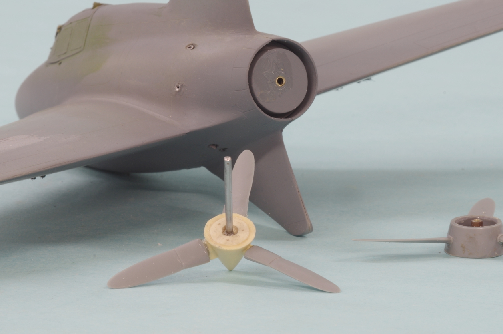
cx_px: 311
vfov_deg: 7.2
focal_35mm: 191
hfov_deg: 10.8
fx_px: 2667
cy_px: 197
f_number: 22
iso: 100
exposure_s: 2.5
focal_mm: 100
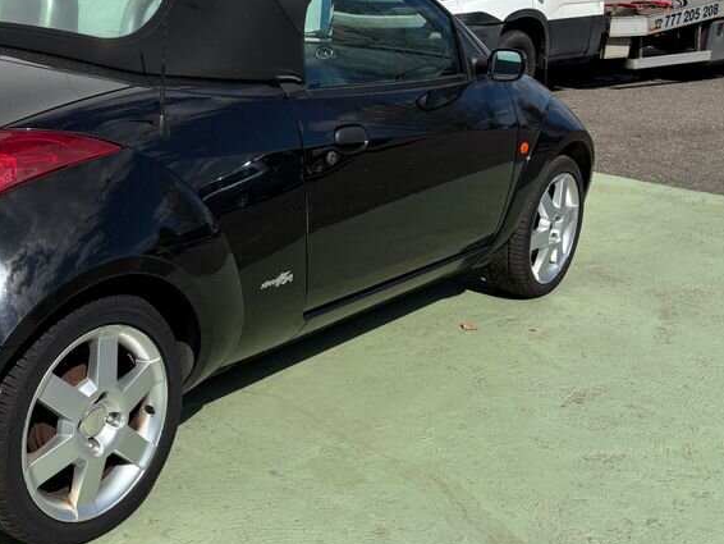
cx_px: 139
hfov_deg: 38.8
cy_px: 212
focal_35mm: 47
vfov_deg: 30.8
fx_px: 983
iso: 50
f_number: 1.6
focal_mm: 5.96
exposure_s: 1/6329
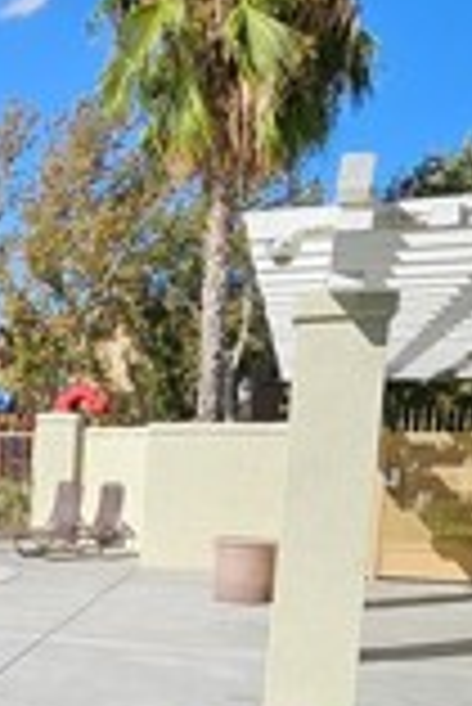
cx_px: -265
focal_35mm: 55
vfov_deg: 34.3
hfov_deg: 20.5
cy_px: 630
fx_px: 1079
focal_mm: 1.74
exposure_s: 1/1245
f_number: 2.2
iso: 32
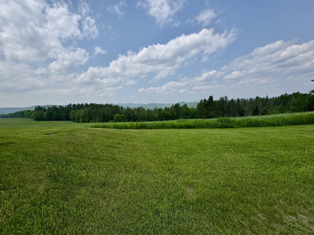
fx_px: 127
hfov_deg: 102.1
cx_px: 157
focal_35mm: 14
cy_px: 118
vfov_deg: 85.7
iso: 50
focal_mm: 2.22
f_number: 2.2
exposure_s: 1/3906
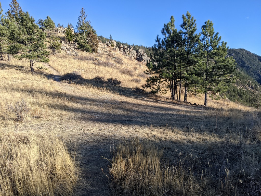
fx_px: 204
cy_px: 98
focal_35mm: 27
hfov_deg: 65.3
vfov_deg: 51.4
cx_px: 130
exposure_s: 1/1805
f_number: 1.8
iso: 66
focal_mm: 4.44
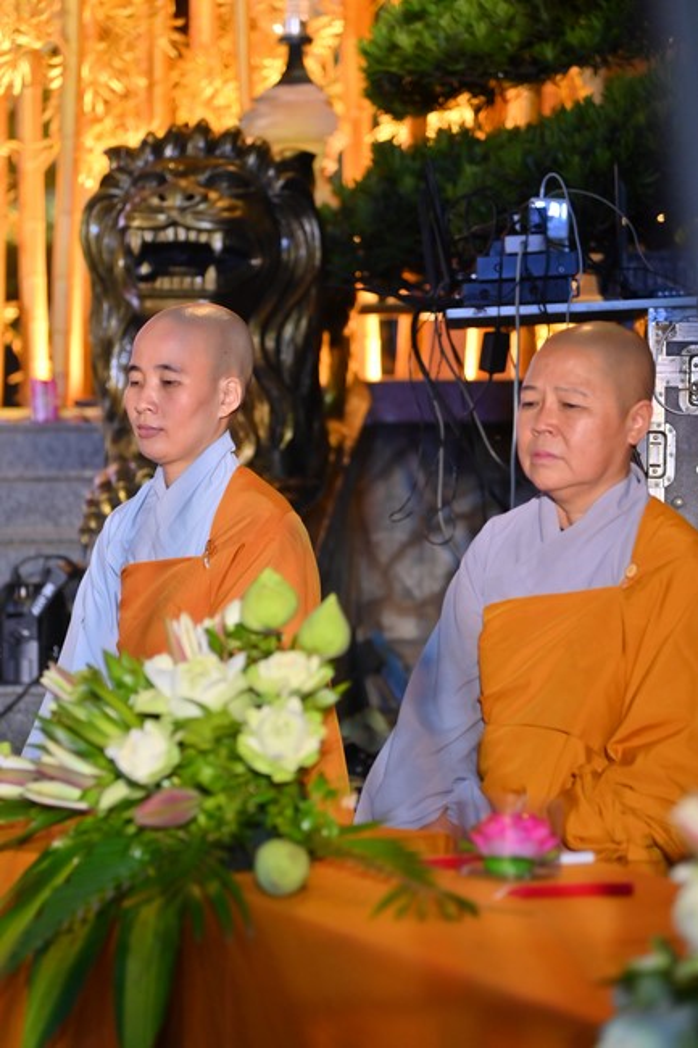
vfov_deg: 18.3
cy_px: 524
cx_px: 349
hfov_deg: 12.2
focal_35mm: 112
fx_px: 3259
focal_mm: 112
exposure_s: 1/200
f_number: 4.5
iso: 1600
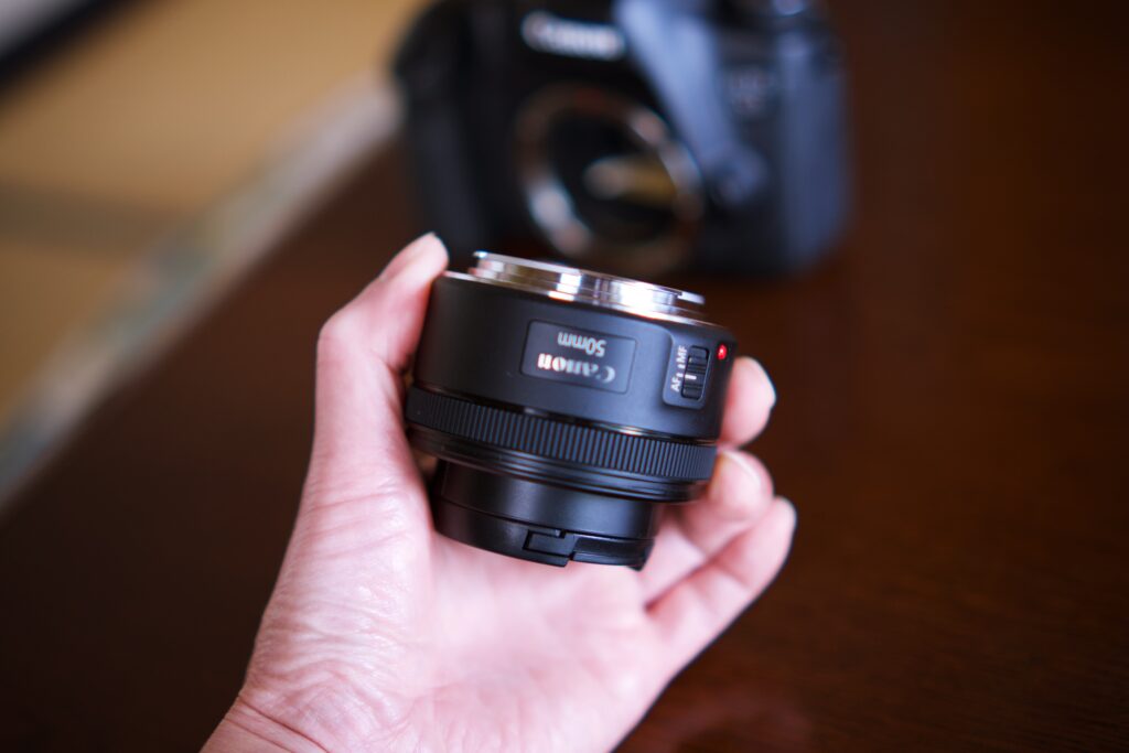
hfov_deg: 39.6
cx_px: 564
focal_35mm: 50
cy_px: 376
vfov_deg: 27.0
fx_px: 1568
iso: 250
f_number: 1.4
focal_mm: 33
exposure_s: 1/30
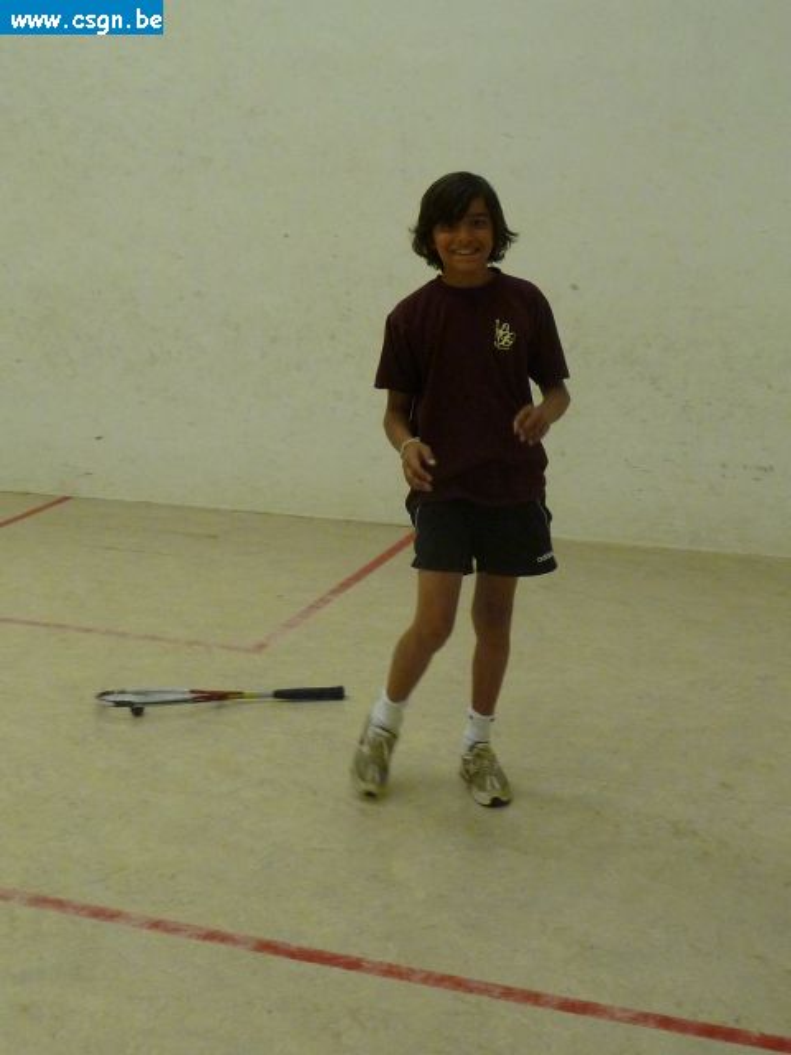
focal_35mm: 49
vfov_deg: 38.9
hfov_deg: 29.7
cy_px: 528
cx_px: 396
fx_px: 1493
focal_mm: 6
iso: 400
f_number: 3.7
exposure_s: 1/60
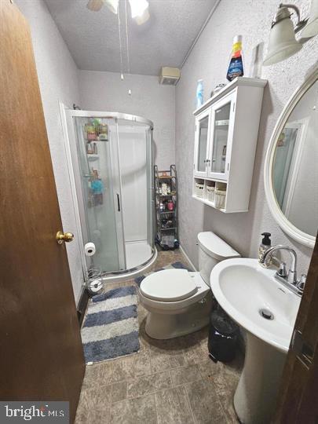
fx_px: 159
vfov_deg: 106.2
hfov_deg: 89.9
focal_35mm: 13
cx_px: 159
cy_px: 212
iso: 320
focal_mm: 1.74
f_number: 2.2
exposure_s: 1/40
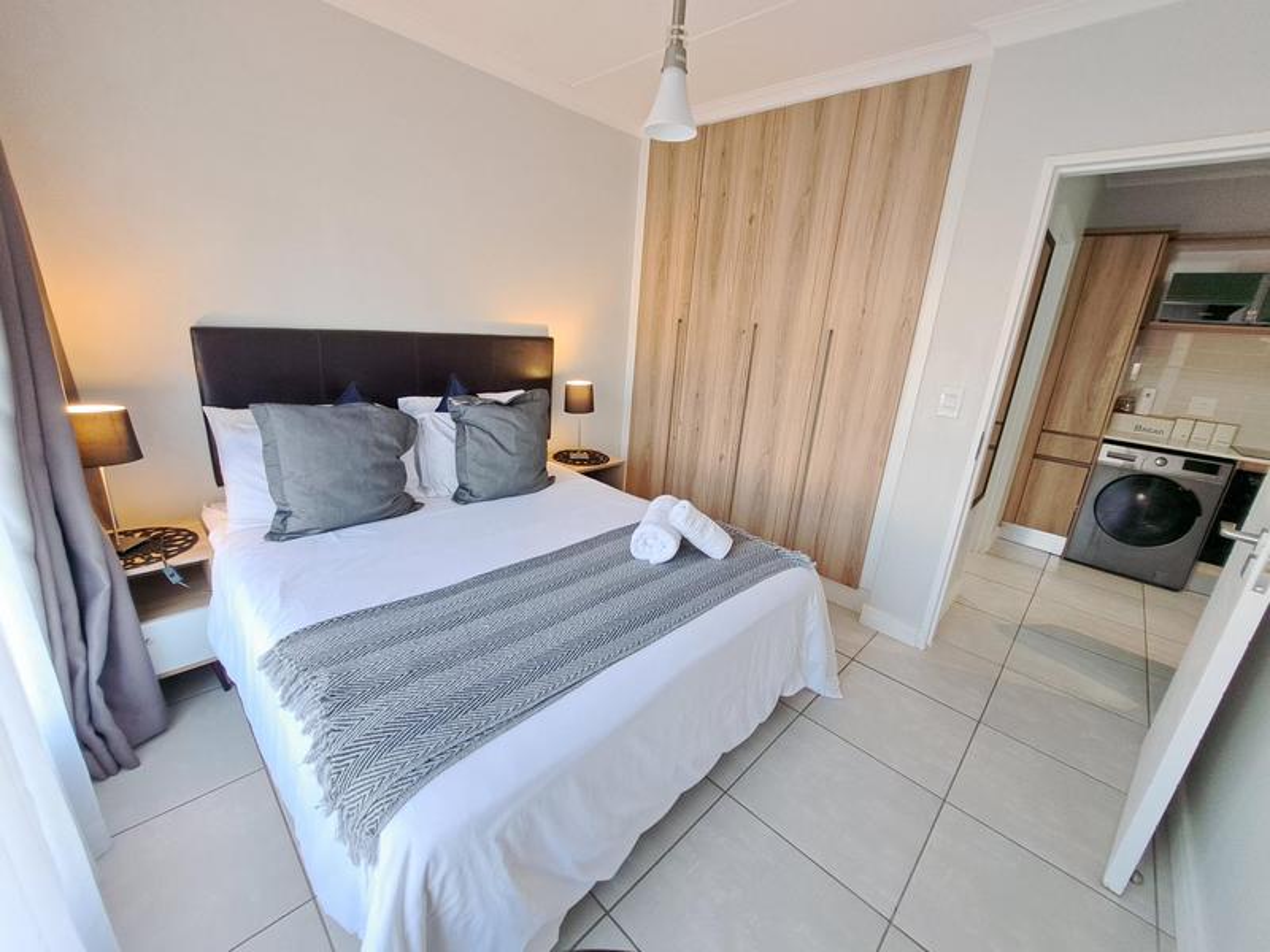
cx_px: 635
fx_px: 477
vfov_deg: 89.9
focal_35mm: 13
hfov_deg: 106.2
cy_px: 476
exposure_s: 1/40
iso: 100
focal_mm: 1.74
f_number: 2.2
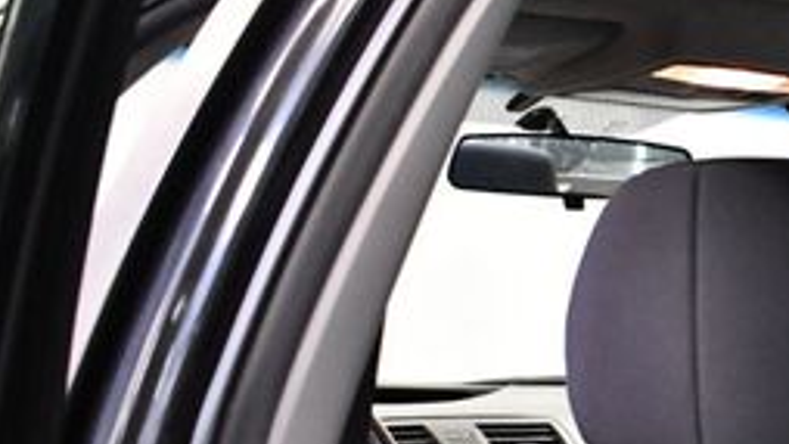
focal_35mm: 95
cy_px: 487
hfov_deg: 20.7
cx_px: 985
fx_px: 1988
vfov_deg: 12.5
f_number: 3.5
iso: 3200
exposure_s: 1/100
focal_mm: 18
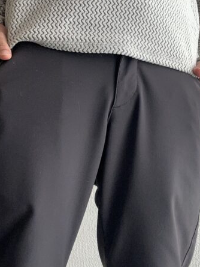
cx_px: 122
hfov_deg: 21.3
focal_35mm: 69
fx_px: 531
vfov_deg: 27.7
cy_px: 62
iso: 50
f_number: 1.9
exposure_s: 1/121
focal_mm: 2.69
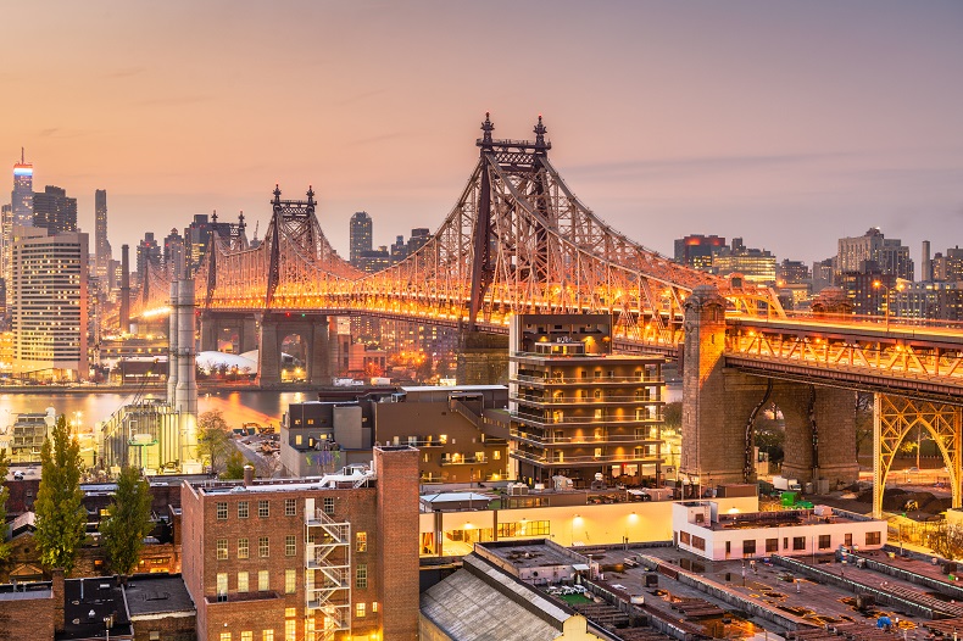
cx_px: 482
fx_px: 1203
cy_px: 320
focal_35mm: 45
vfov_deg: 29.8
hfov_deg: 43.6
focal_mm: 45
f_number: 8
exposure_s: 30
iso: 64
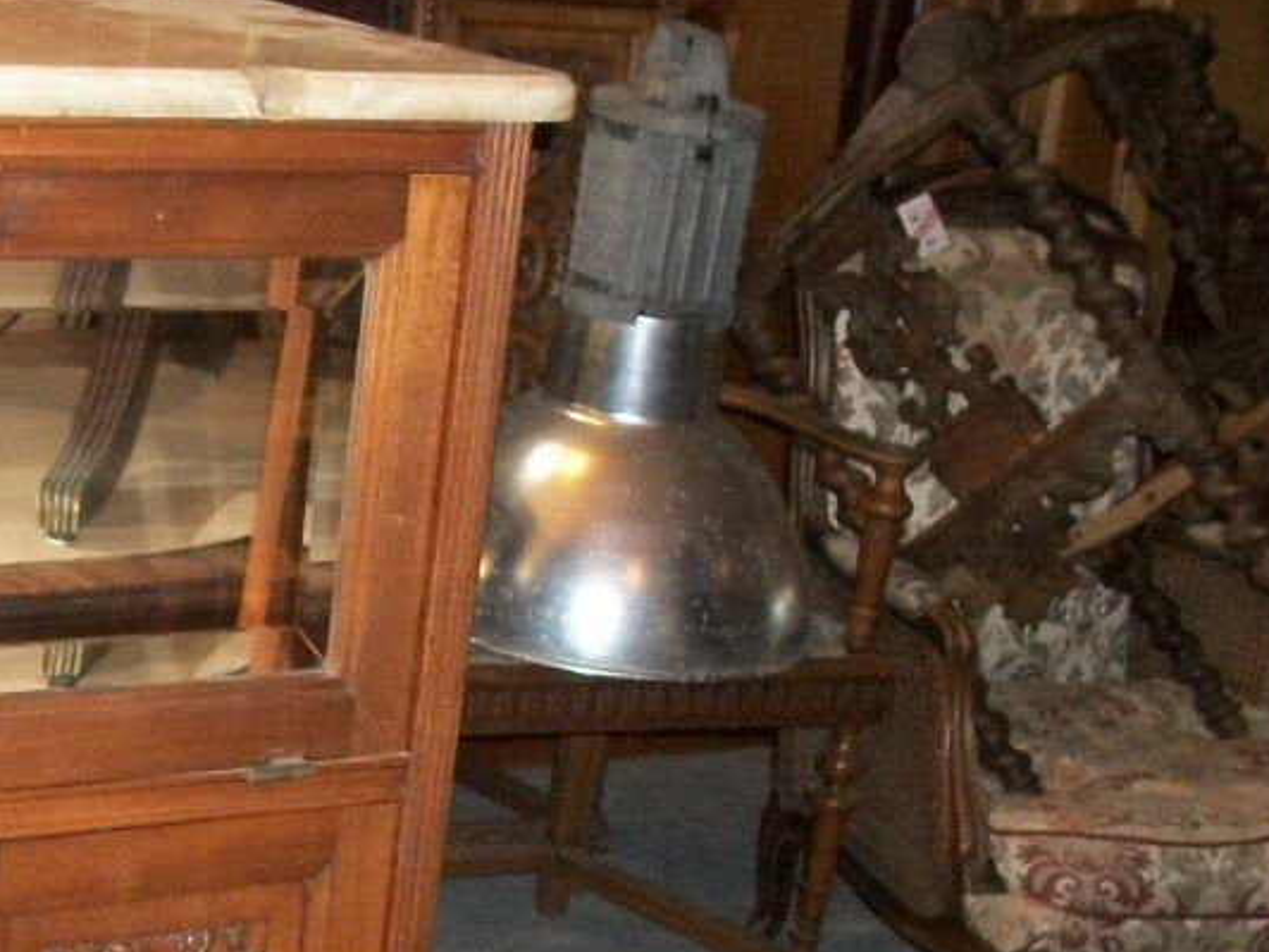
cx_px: 74
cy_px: 1036
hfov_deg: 24.4
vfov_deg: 18.4
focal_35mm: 77
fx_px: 2823
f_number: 2.9
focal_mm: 5.7
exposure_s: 1/30
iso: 250
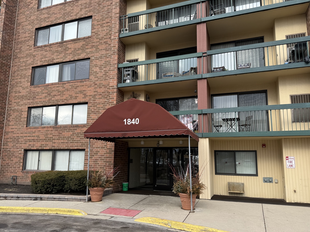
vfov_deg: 53.0
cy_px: 125
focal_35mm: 26
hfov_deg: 67.3
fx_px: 233
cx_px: 149
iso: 80
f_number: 1.78
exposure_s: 1/888
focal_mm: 6.76
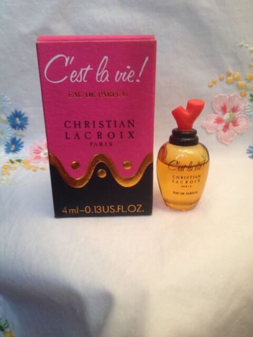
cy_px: 168
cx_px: 126
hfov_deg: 40.7
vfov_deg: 52.6
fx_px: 341
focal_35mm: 35
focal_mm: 4.28
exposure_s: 1/20
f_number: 2.4
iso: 100
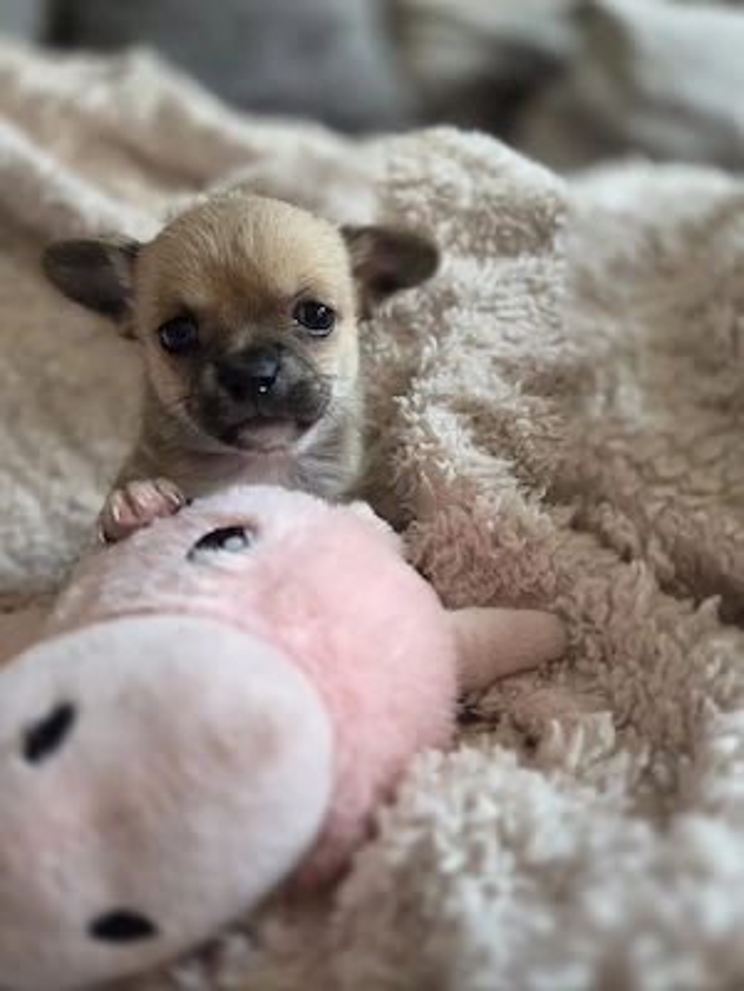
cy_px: 496
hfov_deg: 58.9
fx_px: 659
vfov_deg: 73.9
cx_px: 372
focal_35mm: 23
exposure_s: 1/182
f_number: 1.8
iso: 200
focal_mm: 5.4
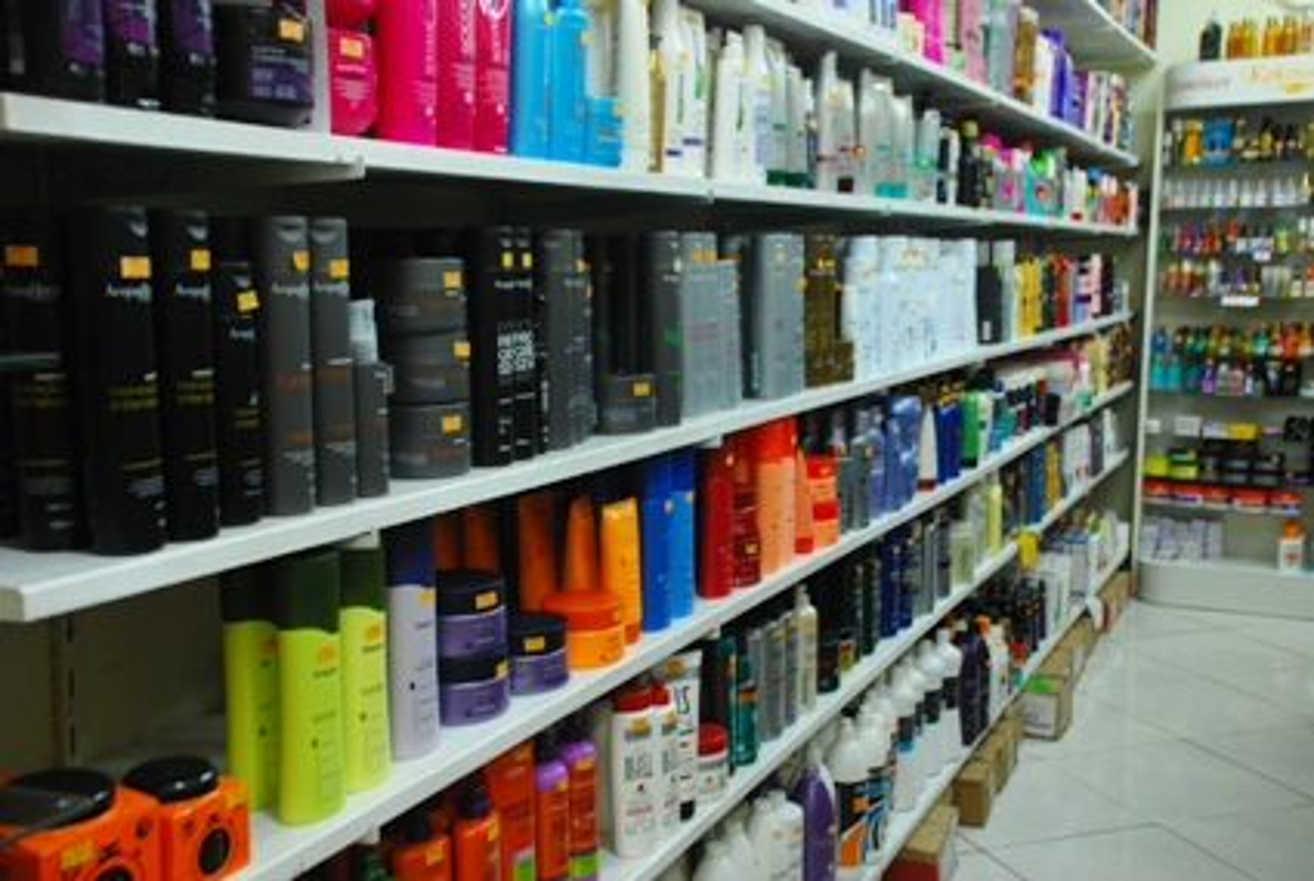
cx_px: 657
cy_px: 440
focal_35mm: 39
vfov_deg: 34.3
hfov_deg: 49.5
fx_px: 1426
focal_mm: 26
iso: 400
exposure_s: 1/10
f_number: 4
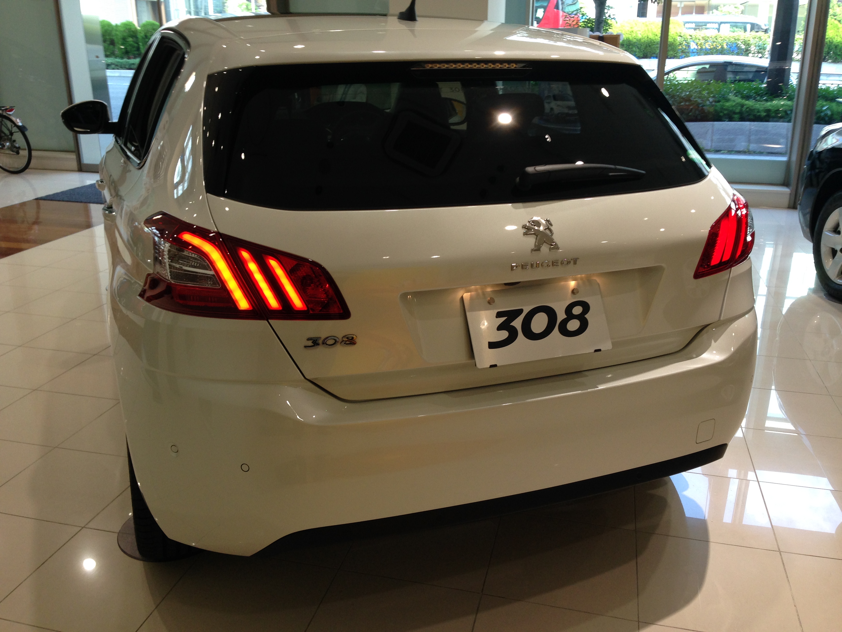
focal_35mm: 33
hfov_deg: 55.4
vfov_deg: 42.9
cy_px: 316
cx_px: 421
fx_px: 803
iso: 64
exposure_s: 1/120
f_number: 2.4
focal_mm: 4.12
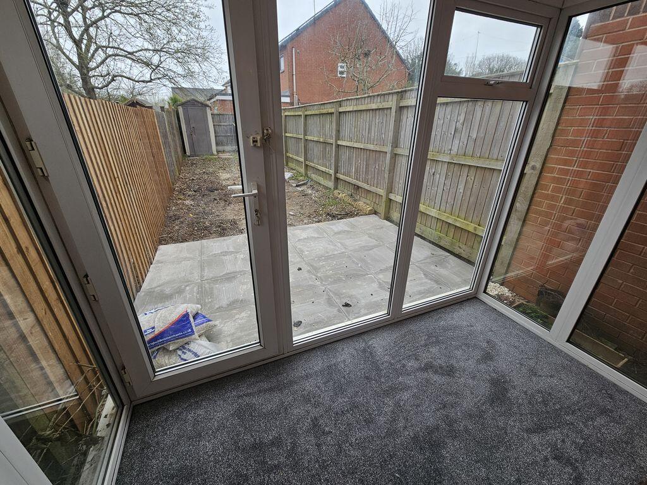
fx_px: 243
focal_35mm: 13
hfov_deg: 106.2
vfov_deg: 89.9
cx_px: 324
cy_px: 242
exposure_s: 1/126
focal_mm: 2.2
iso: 50
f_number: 2.2
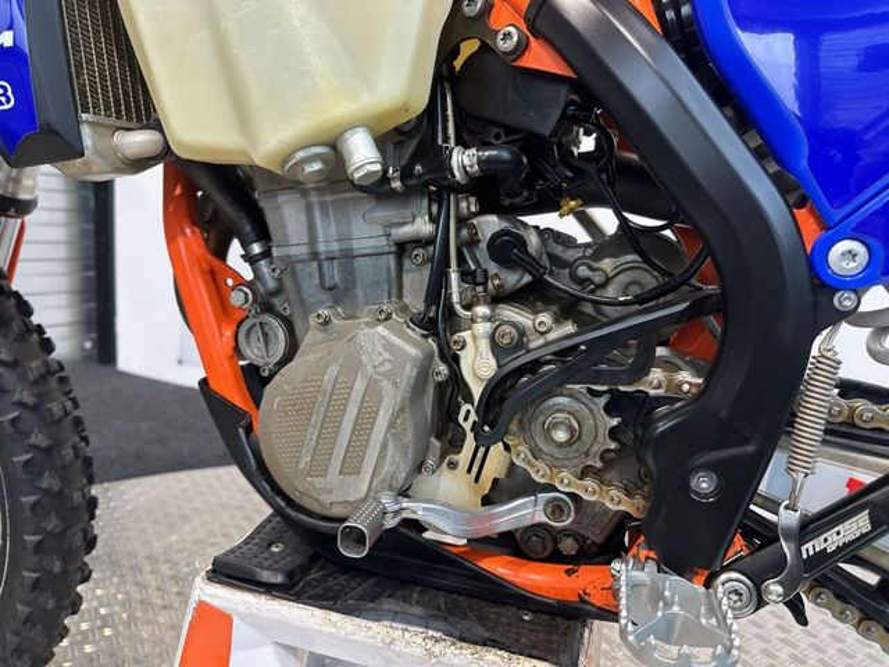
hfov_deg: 71.6
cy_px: 334
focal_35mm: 24
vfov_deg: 56.8
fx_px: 616
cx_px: 444
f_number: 1.78
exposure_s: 1/50
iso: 125
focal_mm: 6.86
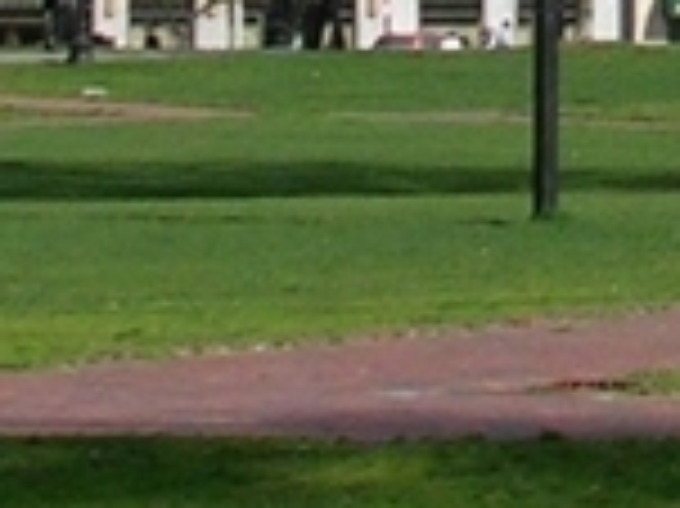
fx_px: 6124
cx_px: 1108
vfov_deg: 4.6
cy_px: -890
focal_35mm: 312
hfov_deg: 6.3
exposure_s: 1/293
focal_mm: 7.1
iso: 50
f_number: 6.1
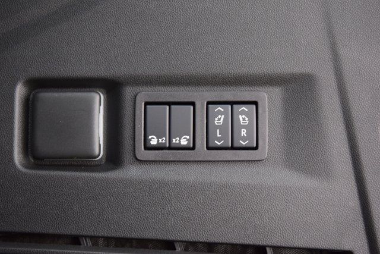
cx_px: 190
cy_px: 127
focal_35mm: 69
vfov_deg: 19.7
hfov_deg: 29.2
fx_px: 728
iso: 1600
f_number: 2.8
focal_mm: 46
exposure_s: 1/8
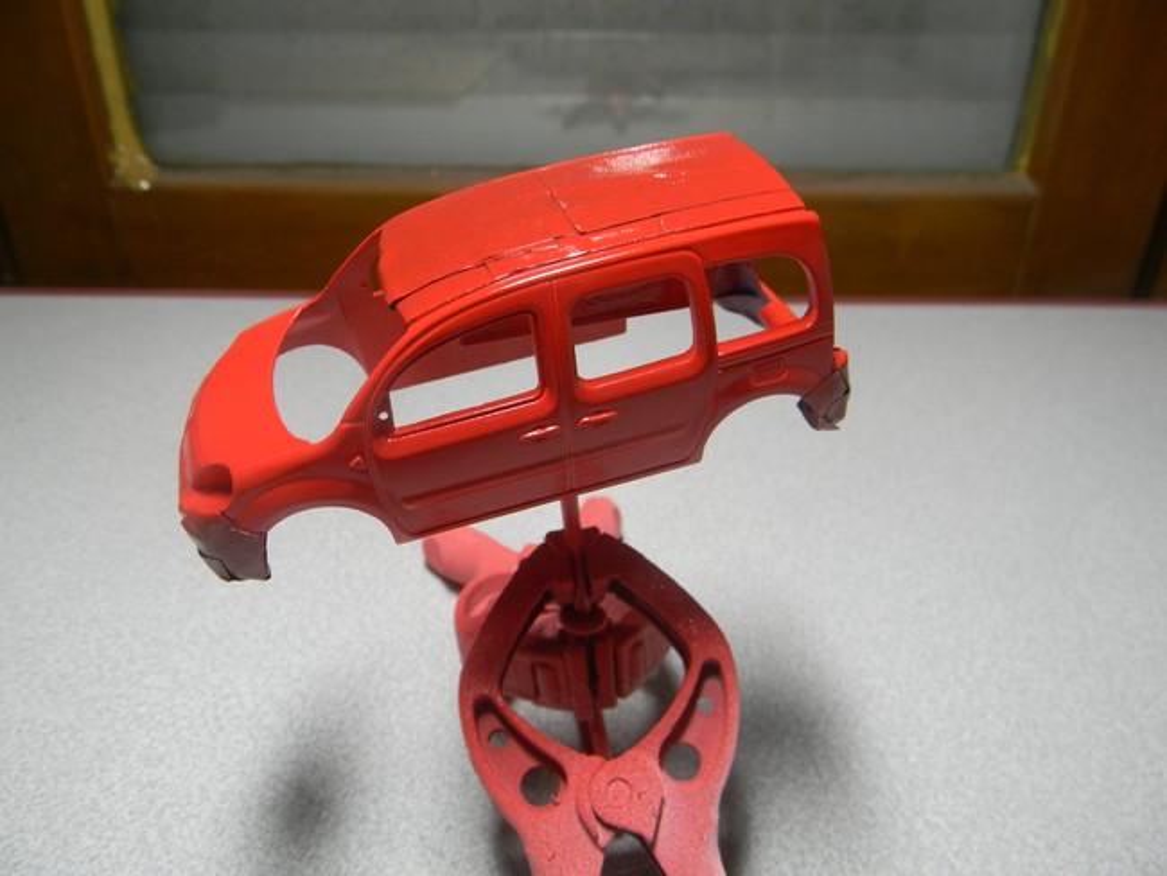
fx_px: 944
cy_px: 438
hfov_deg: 63.4
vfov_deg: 49.8
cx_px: 584
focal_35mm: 28
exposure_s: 1/30
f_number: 3.5
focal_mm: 5
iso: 155
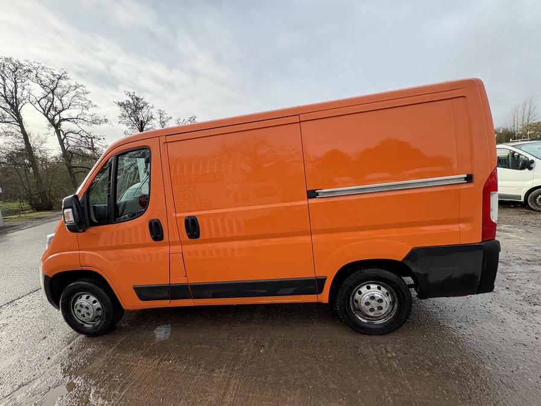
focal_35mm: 14
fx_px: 219
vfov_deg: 85.7
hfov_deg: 102.1
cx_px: 270
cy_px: 203
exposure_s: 1/364
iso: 50
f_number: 2.2
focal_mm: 2.22
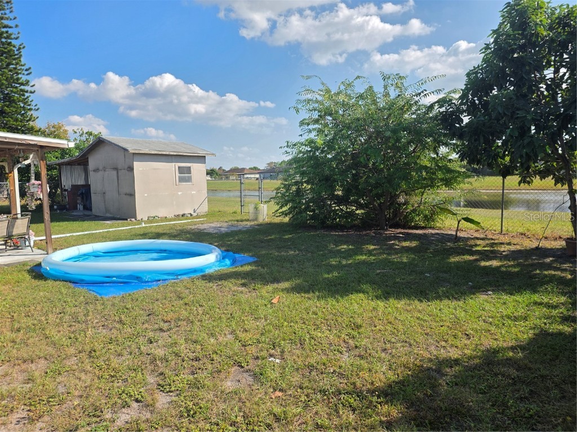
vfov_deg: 58.9
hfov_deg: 73.9
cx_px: 288
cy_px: 216
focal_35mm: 23
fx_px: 383
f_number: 1.7
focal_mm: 6.25
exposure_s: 1/3972
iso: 80
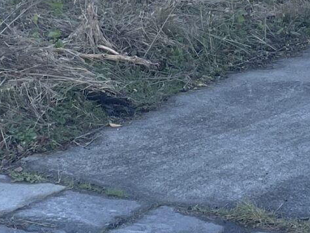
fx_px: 1255
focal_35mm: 140
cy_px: 14
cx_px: 189
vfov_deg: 10.5
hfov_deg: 14.1
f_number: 1.6
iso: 32
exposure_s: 1/1366
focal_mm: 4.2
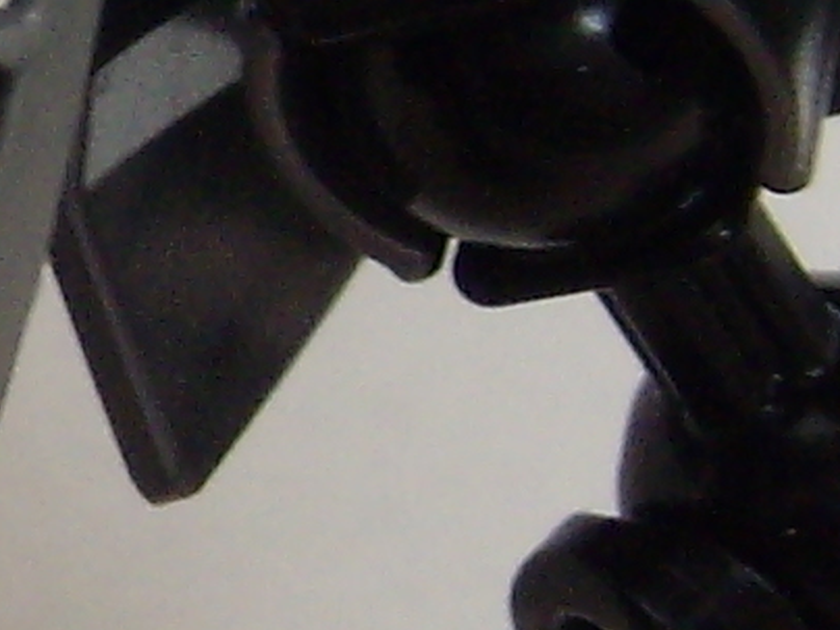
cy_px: 256
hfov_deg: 7.2
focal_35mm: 265
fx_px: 6431
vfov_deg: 5.6
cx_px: -767
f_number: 3.5
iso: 100
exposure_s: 1/20
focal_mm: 6.4
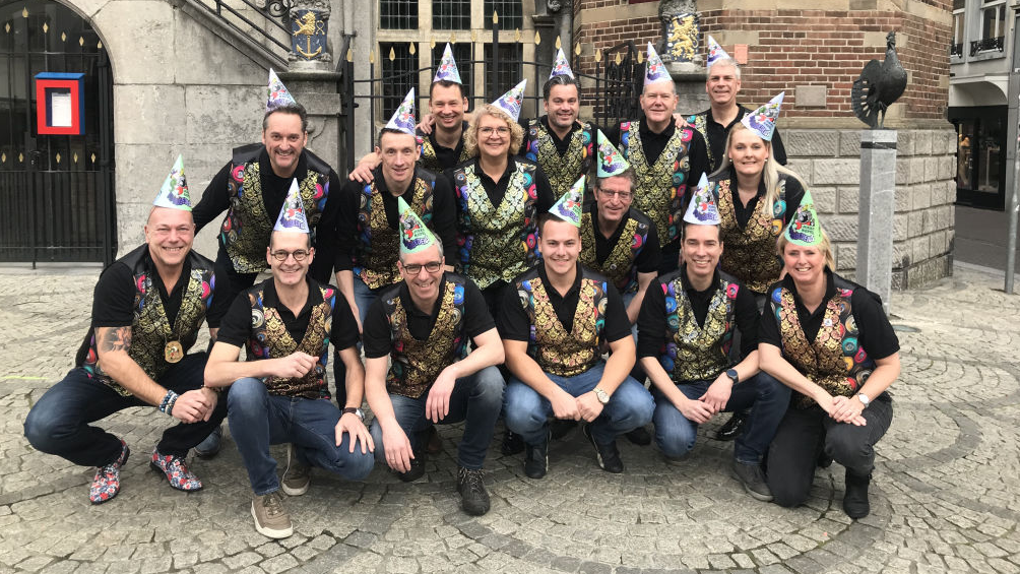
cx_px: 508
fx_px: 839
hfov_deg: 62.6
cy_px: 197
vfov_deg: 37.4
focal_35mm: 31
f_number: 1.8
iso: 20
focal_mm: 3.99
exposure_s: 1/179
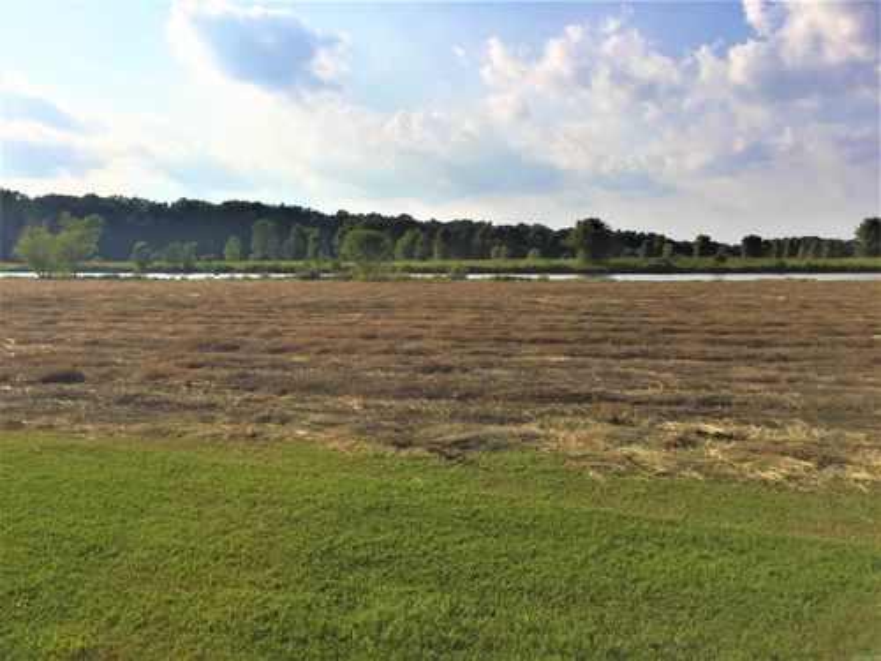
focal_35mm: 29
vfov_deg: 48.2
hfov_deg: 61.7
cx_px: 440
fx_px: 738
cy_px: 330
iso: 32
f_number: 2.2
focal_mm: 4.15
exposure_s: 1/4405
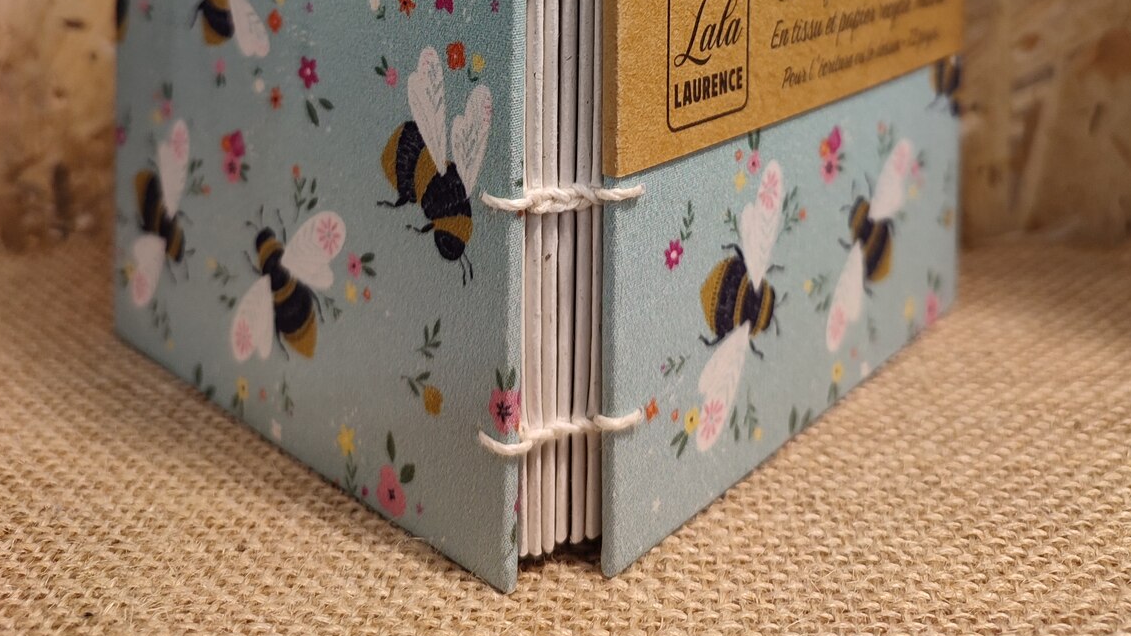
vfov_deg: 28.6
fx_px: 1110
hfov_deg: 54.0
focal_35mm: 37
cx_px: 569
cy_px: -88
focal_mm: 6.04
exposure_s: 1/33
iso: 262
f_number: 1.9
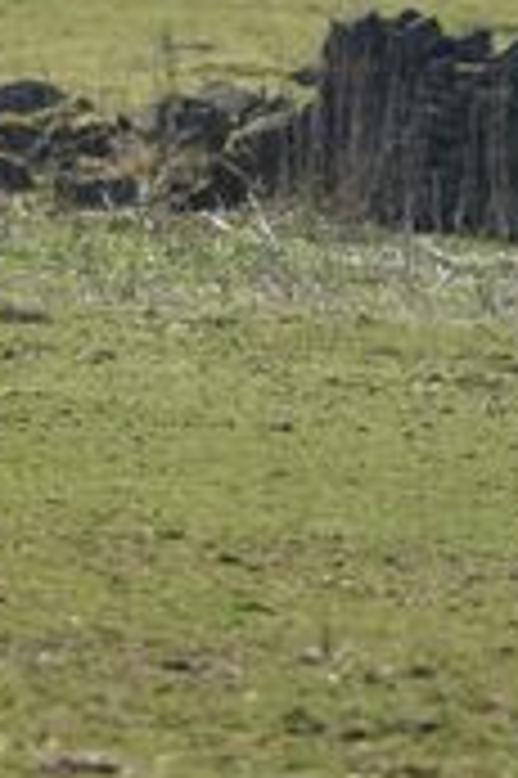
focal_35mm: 1553
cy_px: 310
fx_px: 33584
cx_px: 146
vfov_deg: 1.3
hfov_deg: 0.9
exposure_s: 1/500
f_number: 6.3
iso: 200
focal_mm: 600
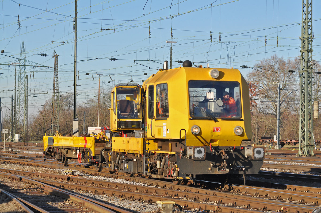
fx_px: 935
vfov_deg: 13.0
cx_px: 160
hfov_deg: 19.5
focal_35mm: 105
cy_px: 106
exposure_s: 1/1000
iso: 250
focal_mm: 70
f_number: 6.3
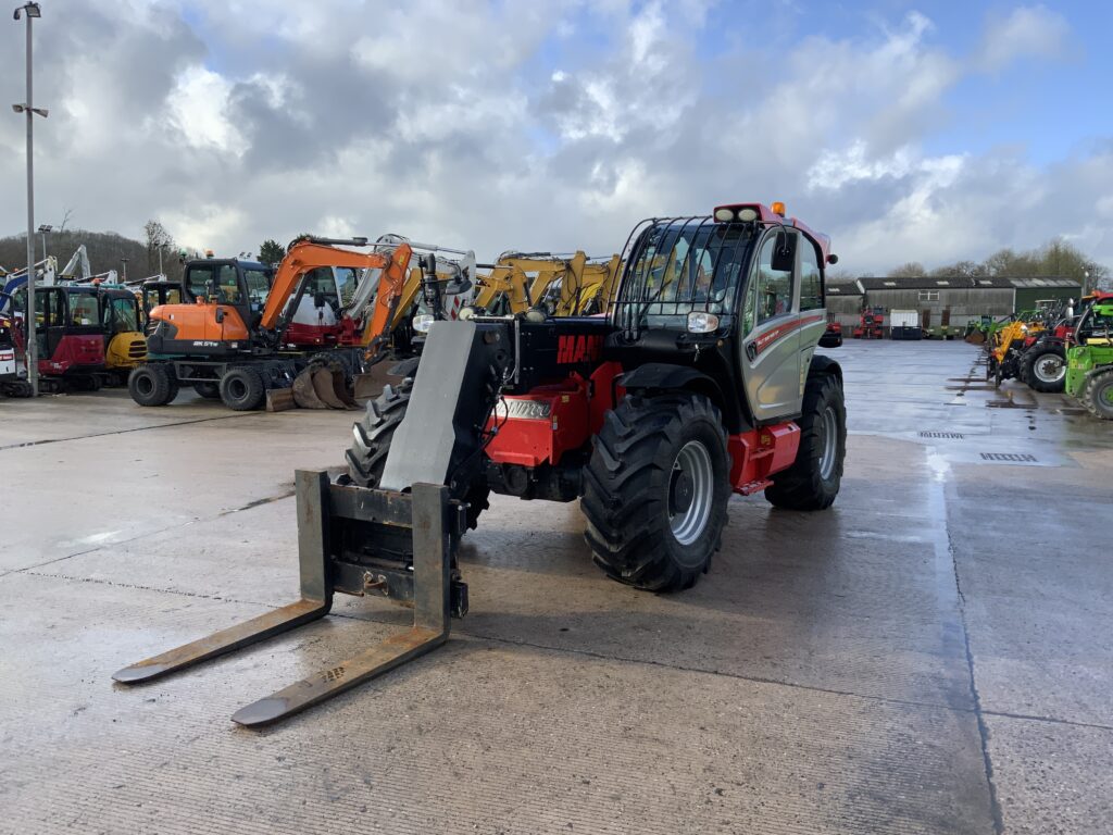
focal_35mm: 29
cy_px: 418
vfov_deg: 48.2
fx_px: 932
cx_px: 556
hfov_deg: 61.7
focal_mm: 3
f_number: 1.8
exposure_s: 1/883
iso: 16
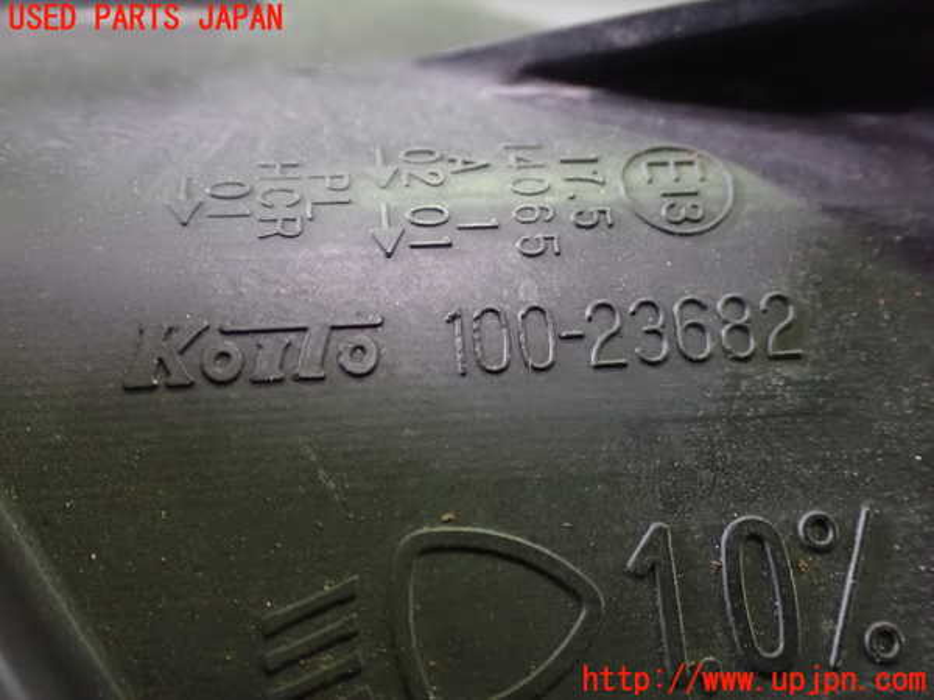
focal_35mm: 41
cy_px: 350
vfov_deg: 35.1
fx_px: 1106
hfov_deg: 45.8
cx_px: 467
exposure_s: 1/30
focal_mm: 7.31
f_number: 2.8
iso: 1600
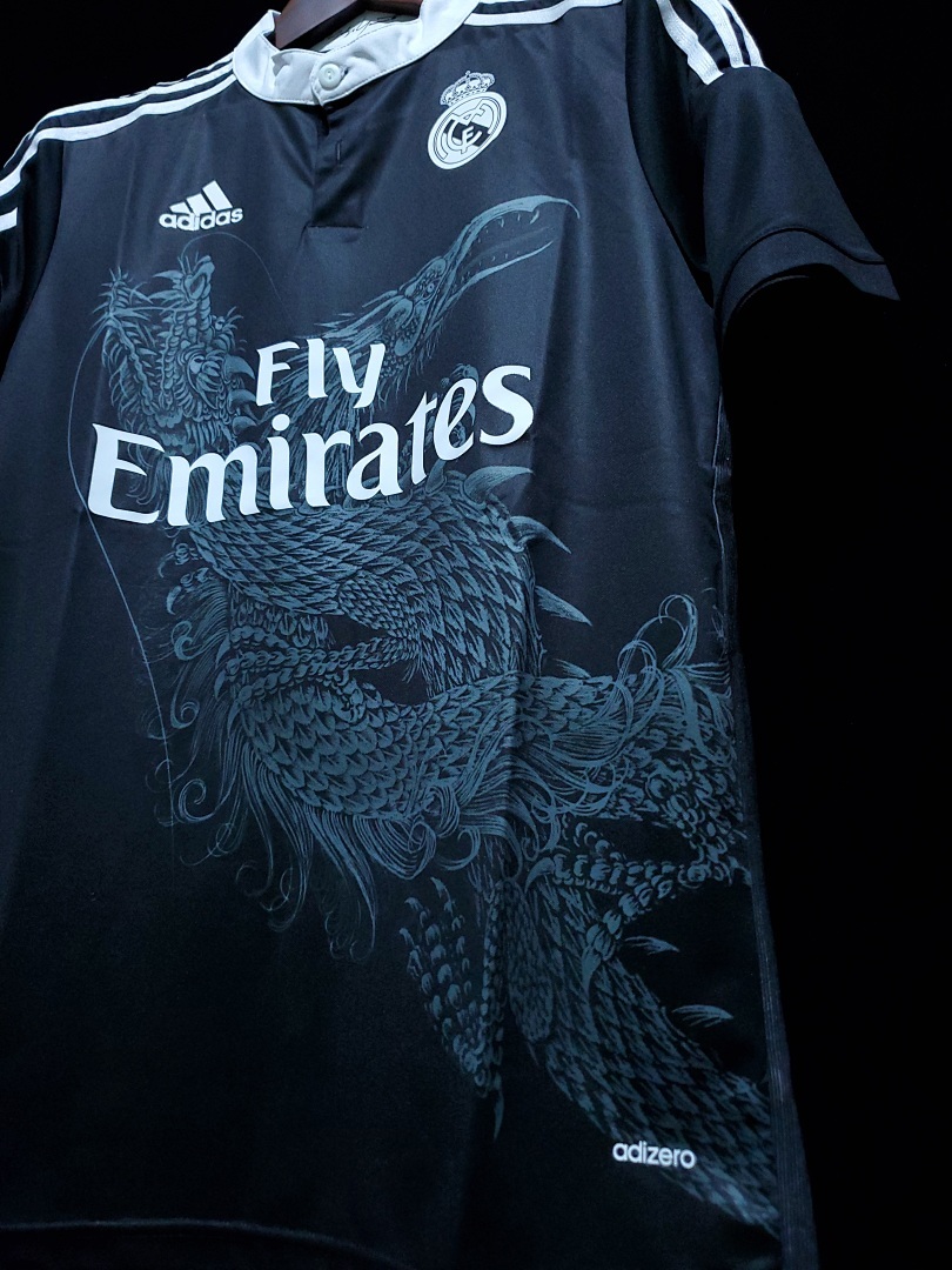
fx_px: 953
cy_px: 635
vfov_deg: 67.3
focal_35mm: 26
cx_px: 476
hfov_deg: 53.1
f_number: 1.5
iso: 250
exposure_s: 1/30
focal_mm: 4.3
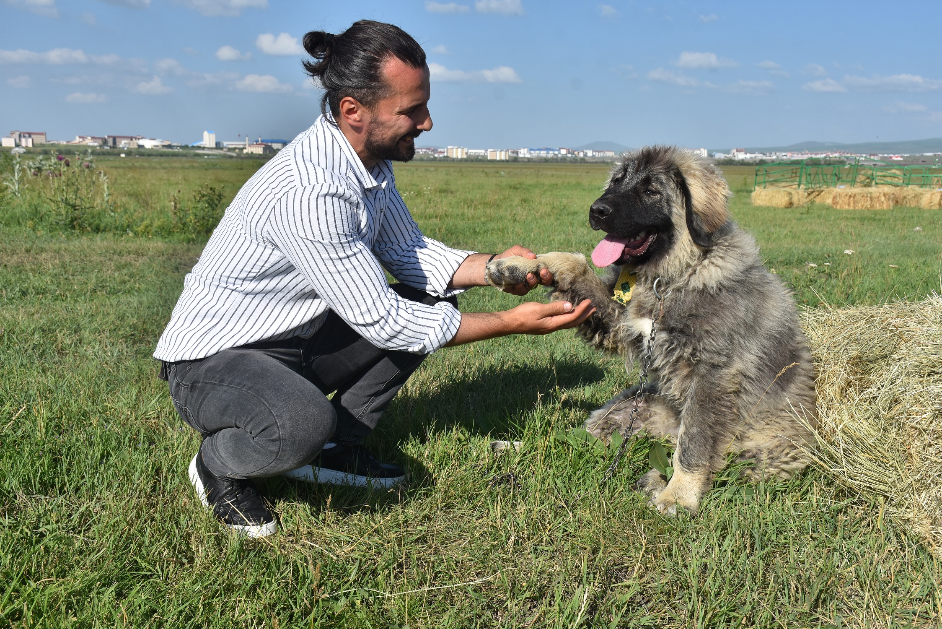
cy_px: 314
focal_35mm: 40
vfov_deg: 33.0
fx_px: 1060
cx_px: 471
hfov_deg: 47.9
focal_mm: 27
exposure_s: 1/500
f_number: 8
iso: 140
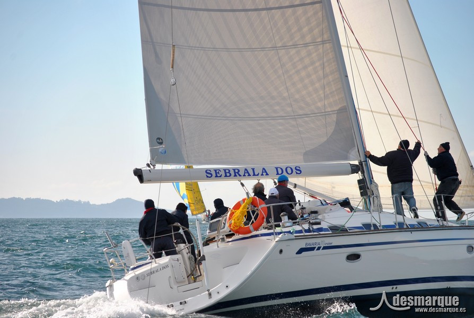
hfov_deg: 12.4
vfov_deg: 8.4
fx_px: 2177
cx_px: 237
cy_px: 159
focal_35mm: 165
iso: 100
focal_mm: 110
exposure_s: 1/500
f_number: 5.6
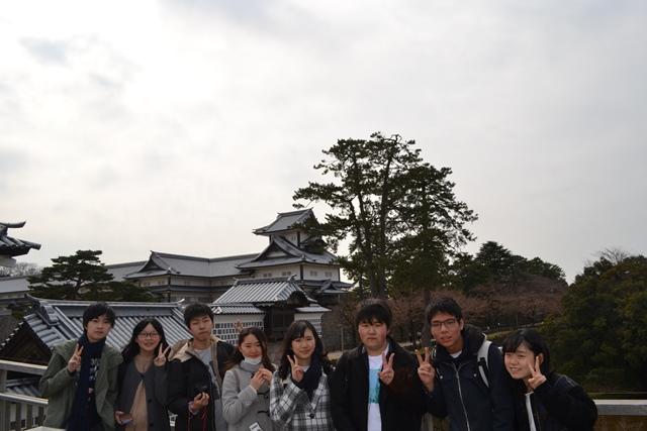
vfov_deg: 48.0
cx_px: 324
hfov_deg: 67.4
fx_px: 485
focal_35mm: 27
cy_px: 216
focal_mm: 18
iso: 100
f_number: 10
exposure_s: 1/200
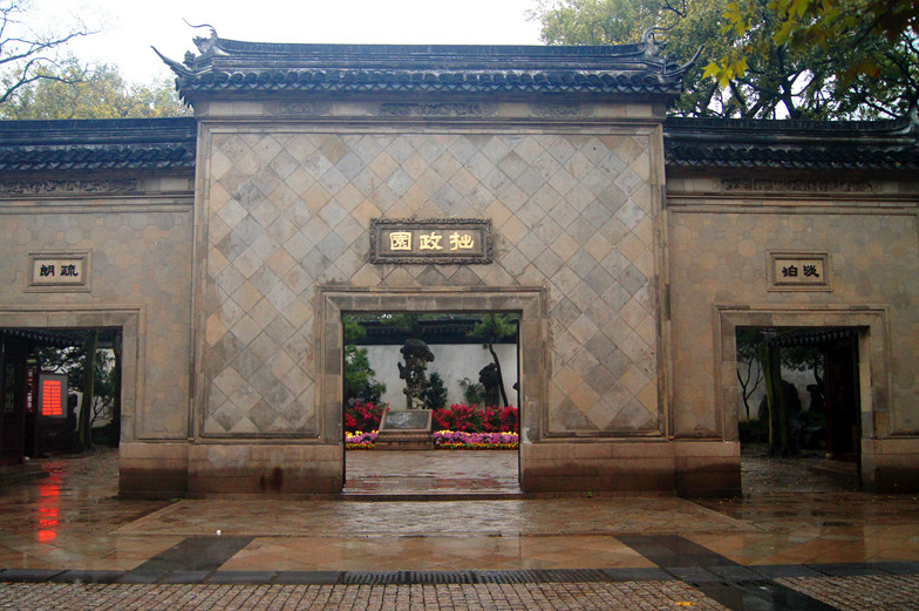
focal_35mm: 31
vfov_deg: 42.2
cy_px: 293
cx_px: 427
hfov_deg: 60.3
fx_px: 791
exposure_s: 1/160
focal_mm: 18
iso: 1250
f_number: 4
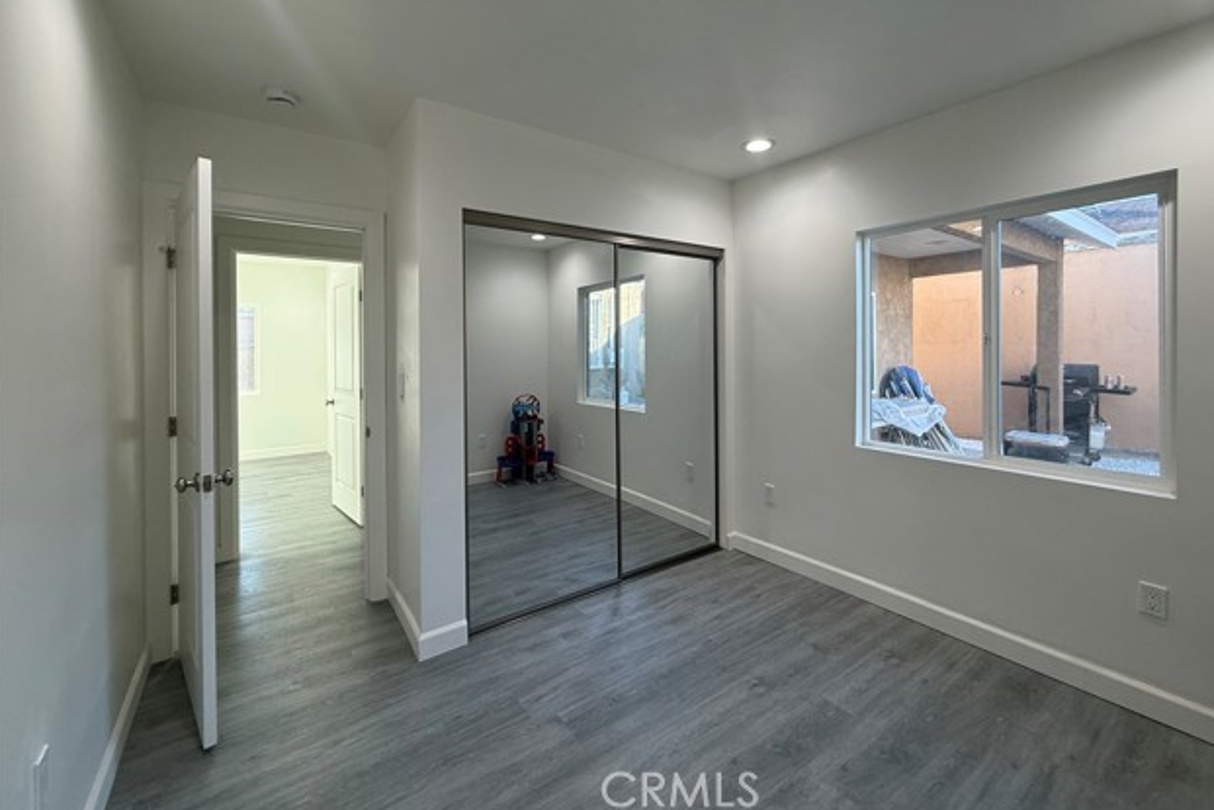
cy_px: 348
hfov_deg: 100.4
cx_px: 618
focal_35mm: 15
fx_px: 506
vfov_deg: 76.9
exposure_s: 1/120
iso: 100
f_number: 2.2
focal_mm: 2.22
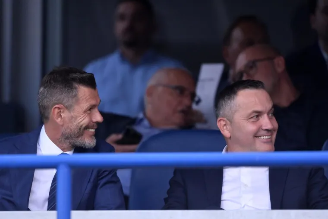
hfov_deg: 5.2
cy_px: 110
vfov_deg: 3.4
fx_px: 3643
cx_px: 164
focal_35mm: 400
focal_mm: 400
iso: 5000
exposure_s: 1/1600
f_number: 4
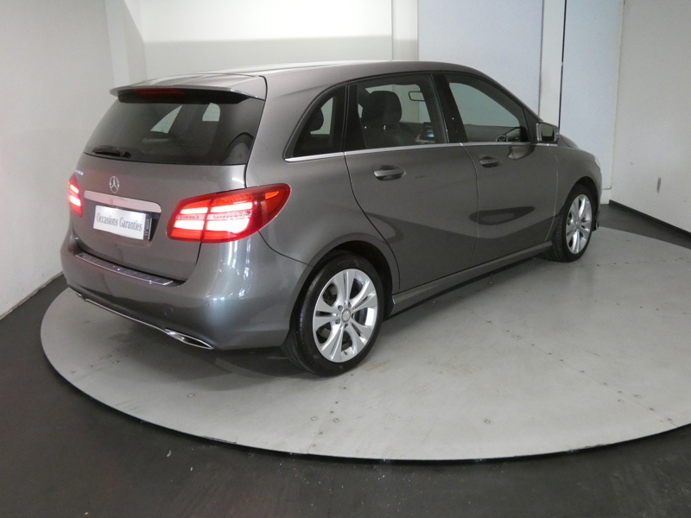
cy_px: 259
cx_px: 346
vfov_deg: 44.2
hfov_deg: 56.8
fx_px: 639
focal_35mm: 32
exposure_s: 1/80
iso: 1000
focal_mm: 5.8
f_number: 3.4
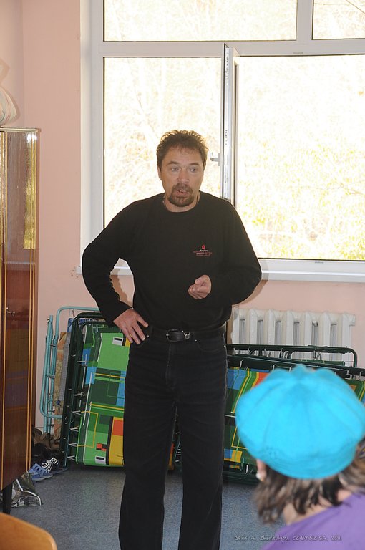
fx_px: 1601
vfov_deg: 19.5
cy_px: 275
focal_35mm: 105
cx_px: 182
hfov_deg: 13.0
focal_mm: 70
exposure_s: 1/60
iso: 640
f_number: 8
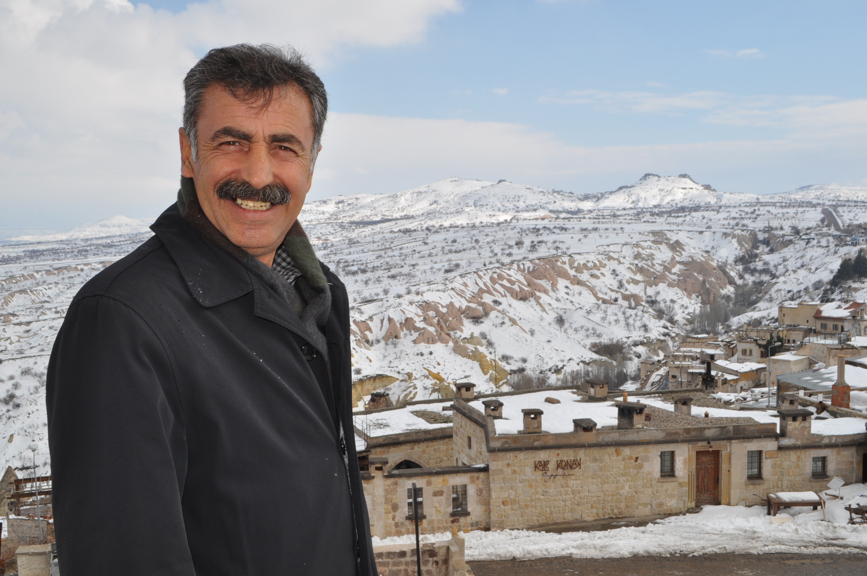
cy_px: 288
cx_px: 434
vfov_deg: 34.1
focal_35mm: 39
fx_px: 938
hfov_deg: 49.6
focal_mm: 26
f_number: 13
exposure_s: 1/200
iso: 200
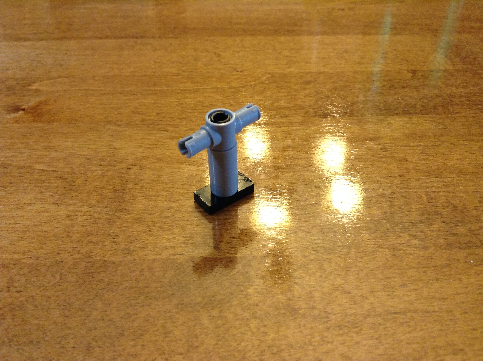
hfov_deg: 55.4
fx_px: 460
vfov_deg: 42.8
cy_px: 180
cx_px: 242
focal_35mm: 33
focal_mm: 3.3
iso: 125
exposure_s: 1/24
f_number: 2.4
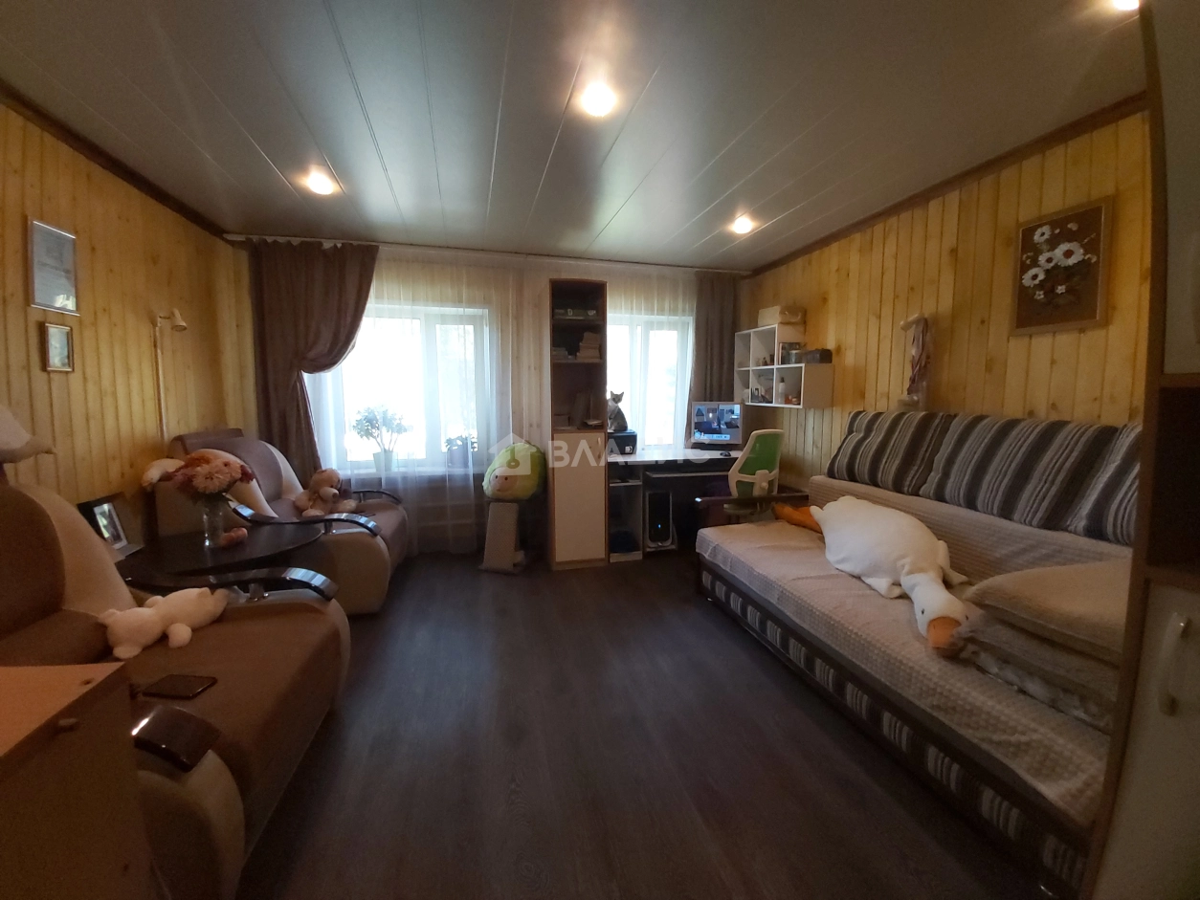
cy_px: 450
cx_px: 600
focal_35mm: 12
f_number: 2.2
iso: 200
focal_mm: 1.42
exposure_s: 1/50
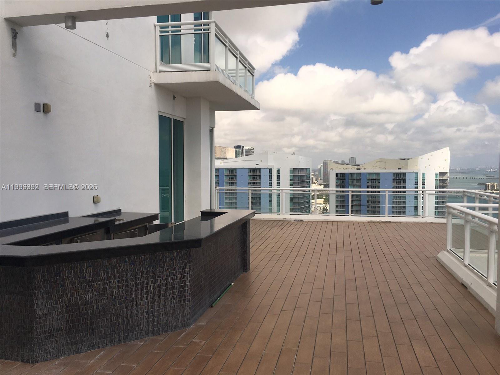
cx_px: 250
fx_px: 419
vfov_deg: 48.2
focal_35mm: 29
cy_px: 188
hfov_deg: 61.7
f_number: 2.2
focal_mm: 4.15
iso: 25
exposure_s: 1/2564
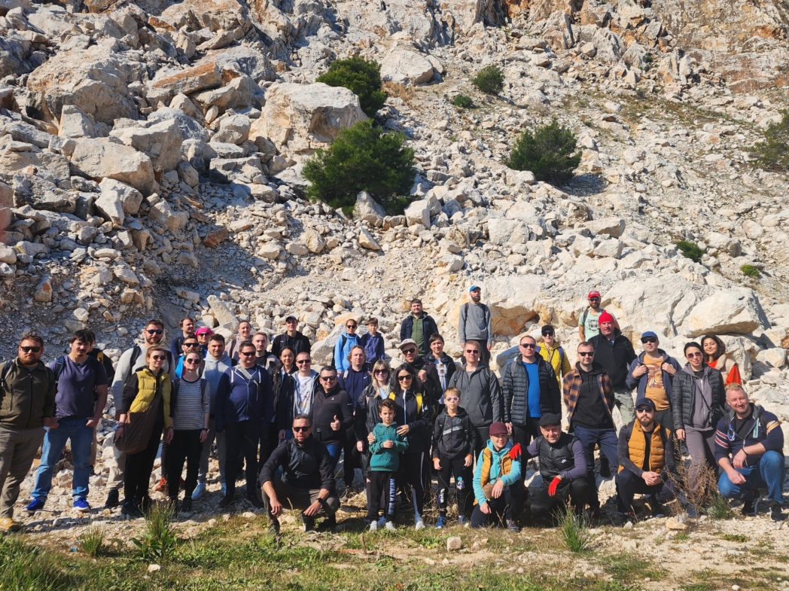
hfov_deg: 73.9
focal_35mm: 23
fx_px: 524
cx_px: 394
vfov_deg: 58.8
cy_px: 296
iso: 12
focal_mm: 6.4
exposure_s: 1/1429
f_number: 1.8
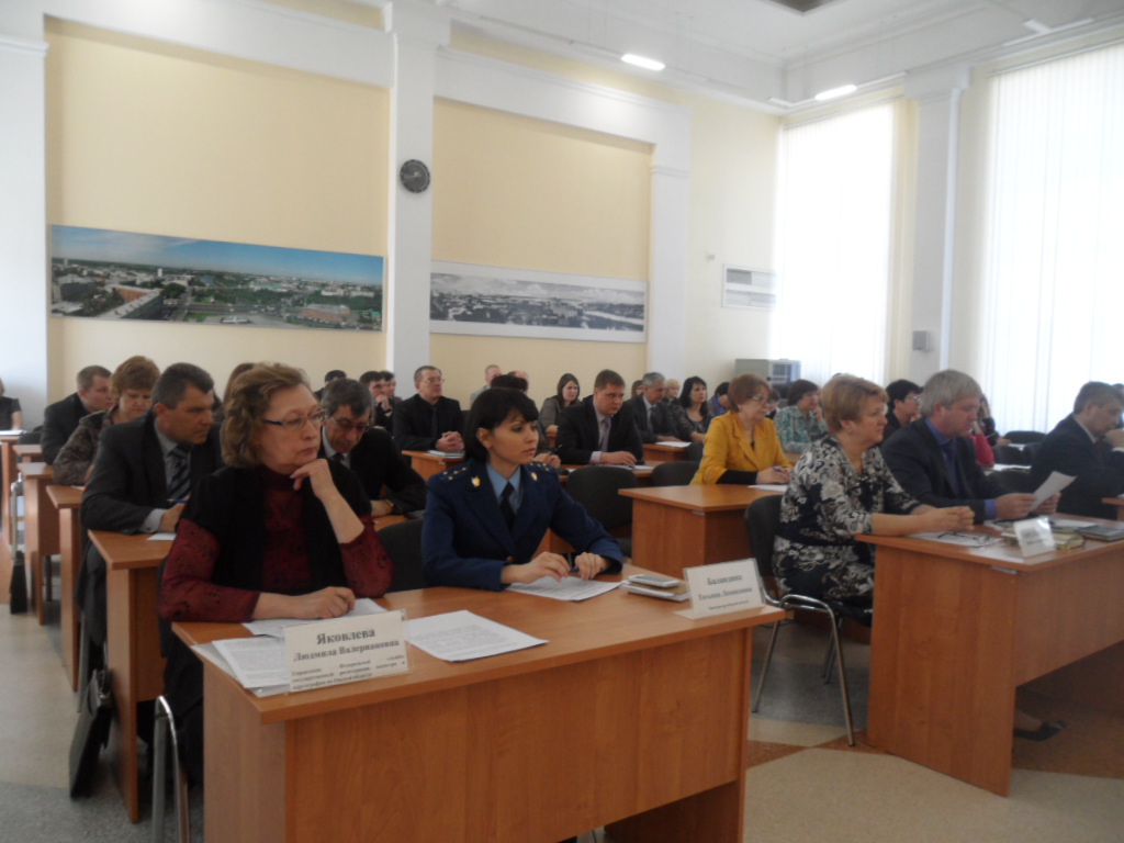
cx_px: 562
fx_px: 877
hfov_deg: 65.3
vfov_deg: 51.4
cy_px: 422
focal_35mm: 27
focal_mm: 4.9
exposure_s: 1/20
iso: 200
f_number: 3.5
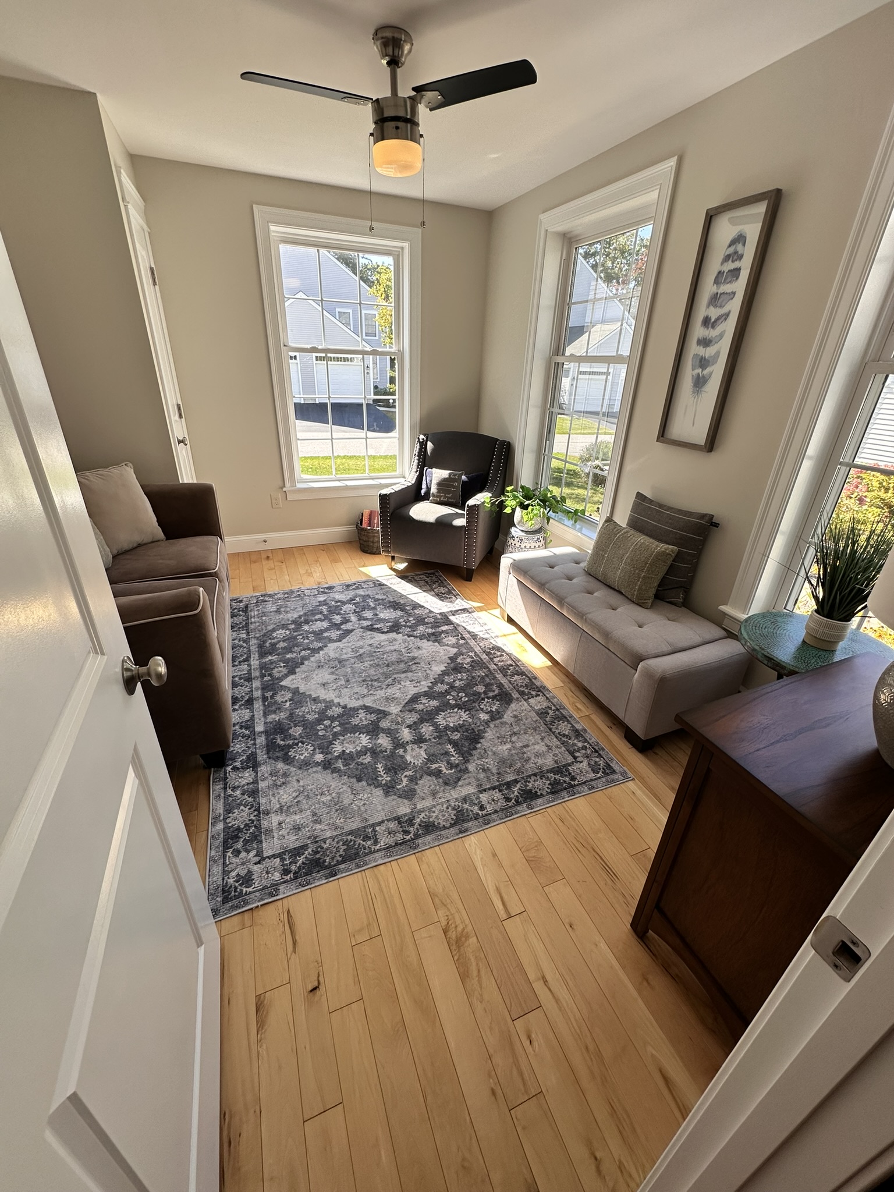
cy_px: 596
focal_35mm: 14
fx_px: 482
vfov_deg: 102.1
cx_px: 447
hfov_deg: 85.7
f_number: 2.2
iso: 40
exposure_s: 1/190
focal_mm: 2.22
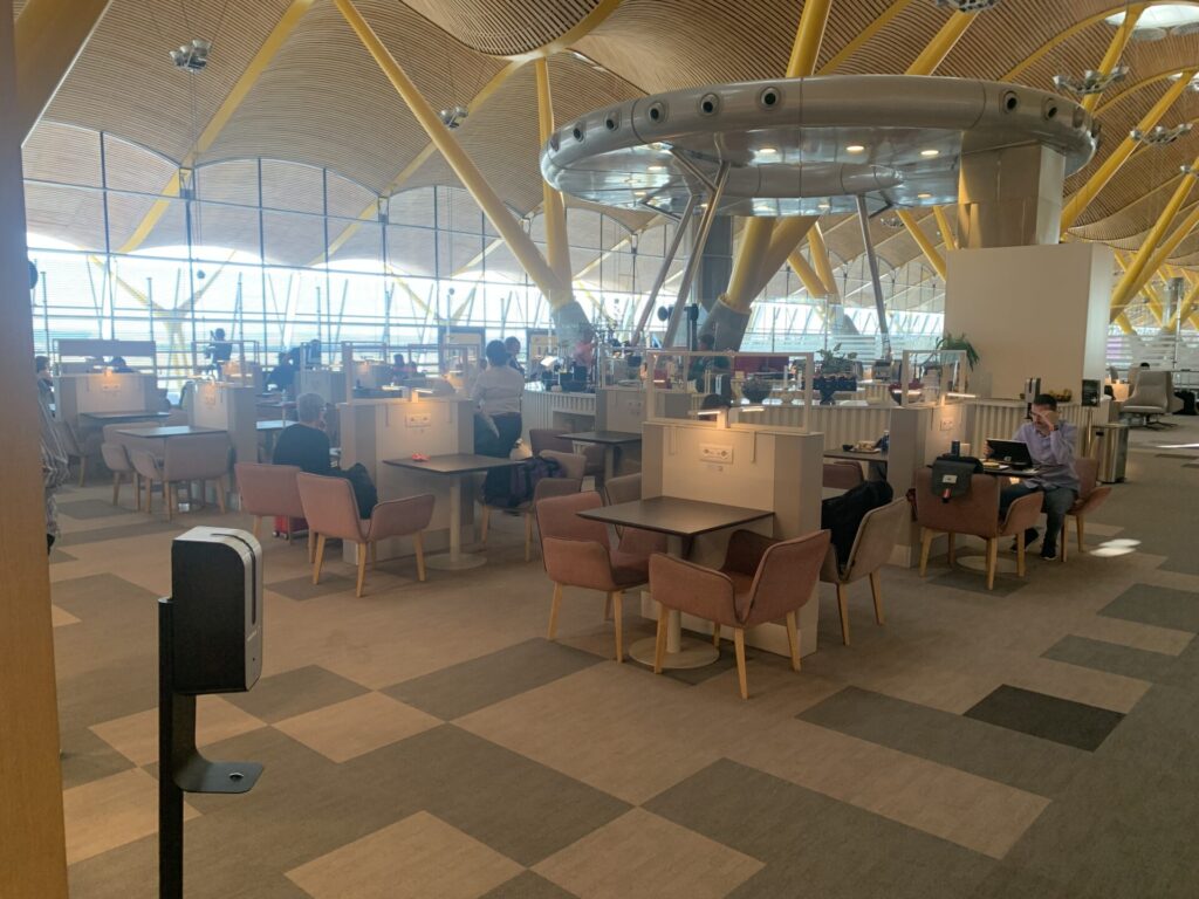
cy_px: 450
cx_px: 600
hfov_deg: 67.3
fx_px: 901
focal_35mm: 26
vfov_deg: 53.1
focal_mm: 4.25
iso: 100
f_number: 1.8
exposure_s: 1/78
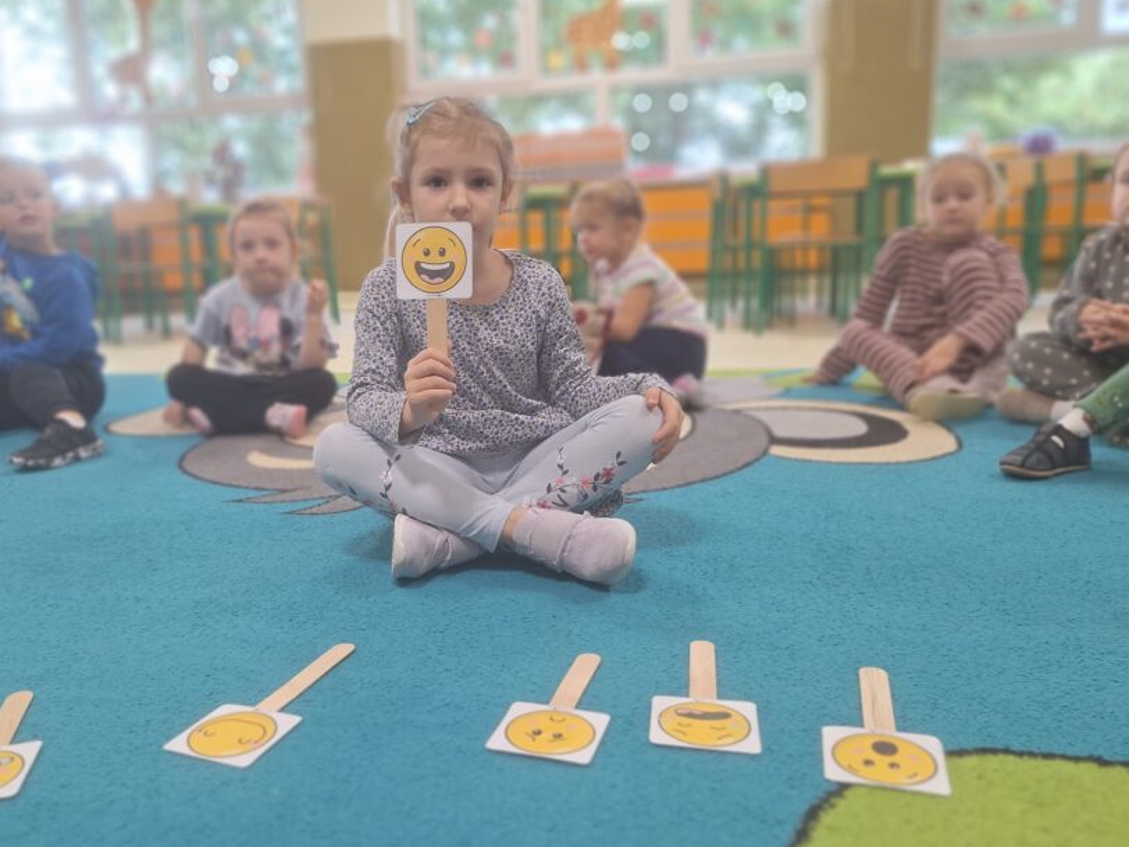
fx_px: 946
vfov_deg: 48.2
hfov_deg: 61.3
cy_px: 444
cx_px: 467
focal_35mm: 29
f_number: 1.8
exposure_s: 1/50
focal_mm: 5.54
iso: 80
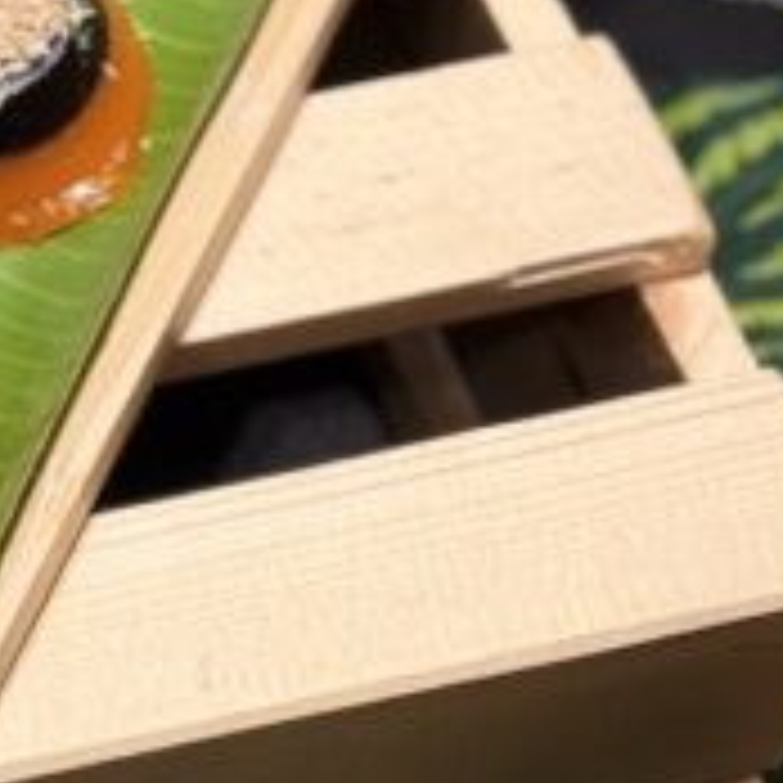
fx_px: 5835
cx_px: -747
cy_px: -119
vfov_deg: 7.6
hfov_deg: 7.4
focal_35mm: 228
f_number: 1.78
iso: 80
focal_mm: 6.76
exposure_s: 1/120
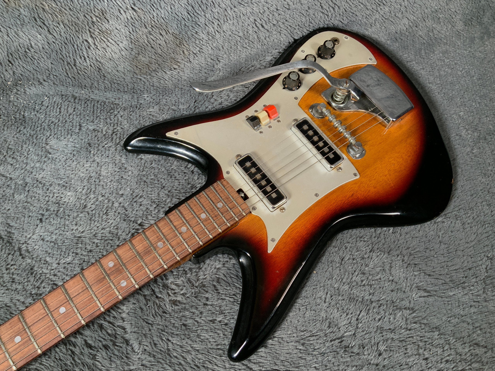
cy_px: 186
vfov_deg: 48.2
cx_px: 248
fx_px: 415
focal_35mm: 29
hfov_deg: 61.7
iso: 40
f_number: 1.8
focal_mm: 3
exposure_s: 1/104
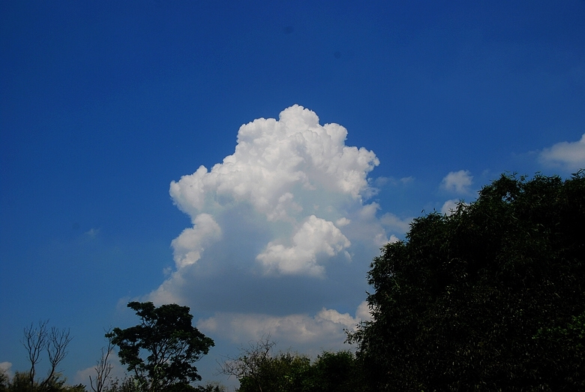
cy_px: 196
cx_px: 292
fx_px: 878
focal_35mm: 54
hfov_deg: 36.8
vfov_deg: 25.1
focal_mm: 36
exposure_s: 1/500
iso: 100
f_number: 11
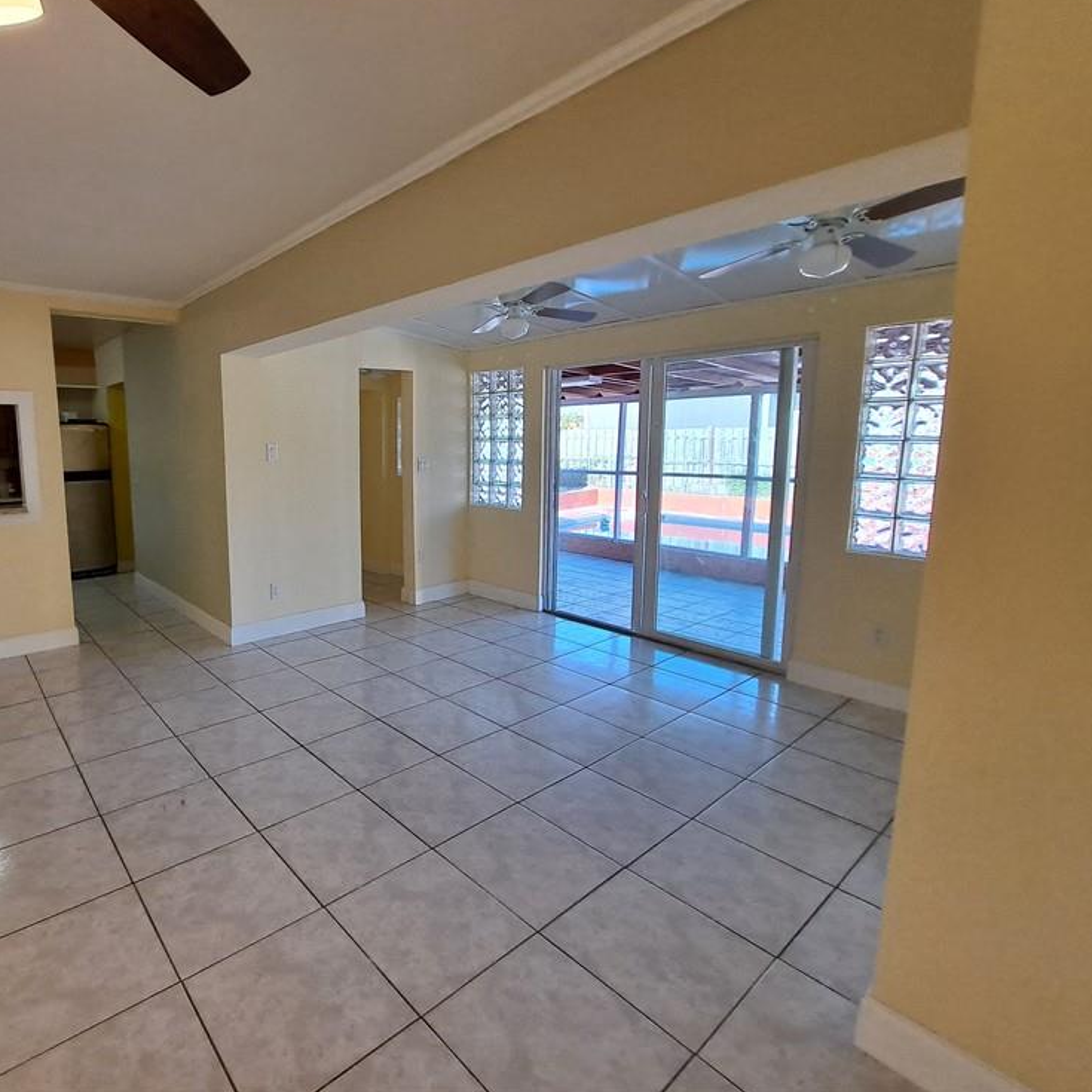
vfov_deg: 87.4
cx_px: 354
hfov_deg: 84.0
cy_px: 524
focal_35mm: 16
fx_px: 571
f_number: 2.2
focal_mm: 1.74
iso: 40
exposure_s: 1/100
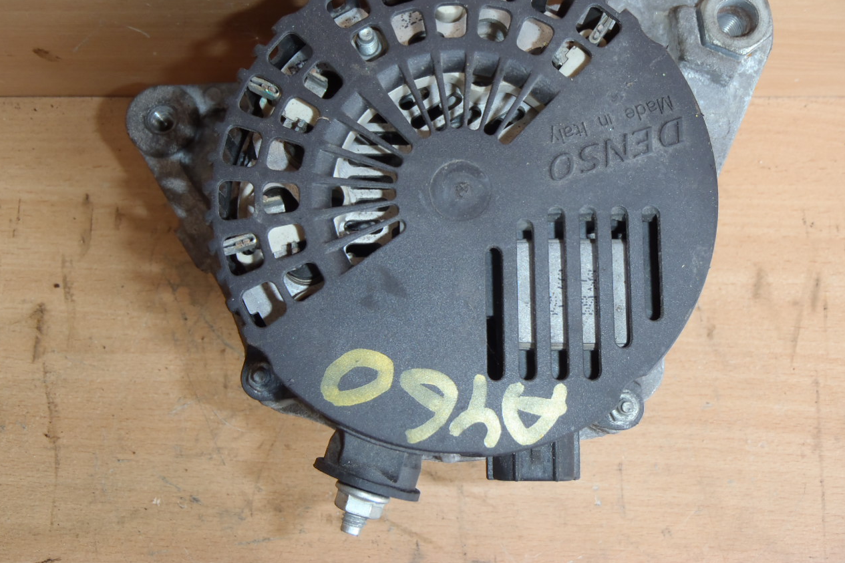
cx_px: 420
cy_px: 249
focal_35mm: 40
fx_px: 939
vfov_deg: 33.4
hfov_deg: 48.5
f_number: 4.6
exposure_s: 1/40
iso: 100
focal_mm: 6.83
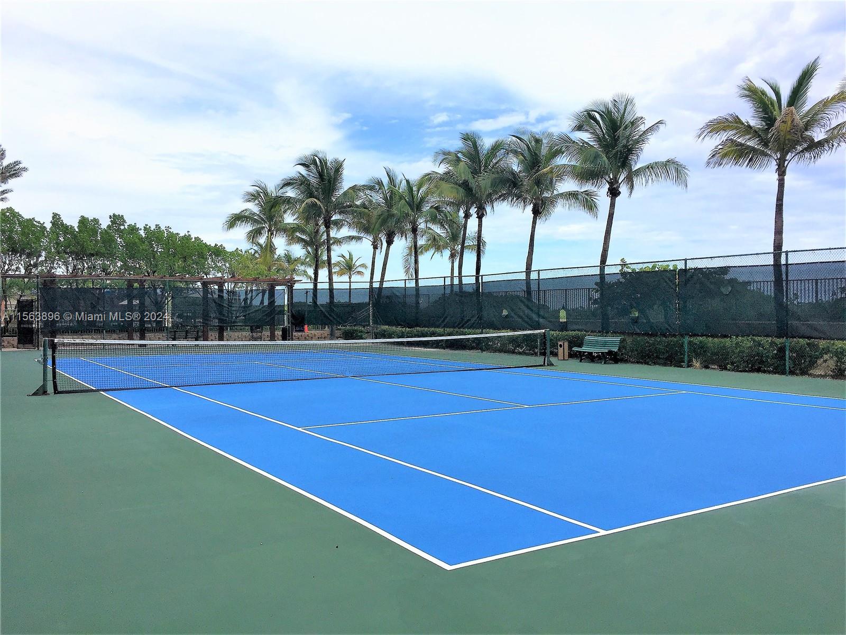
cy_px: 318
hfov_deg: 61.7
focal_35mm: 29
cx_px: 423
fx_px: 709
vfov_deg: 48.2
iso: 32
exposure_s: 1/2475
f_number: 2.2
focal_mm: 4.15
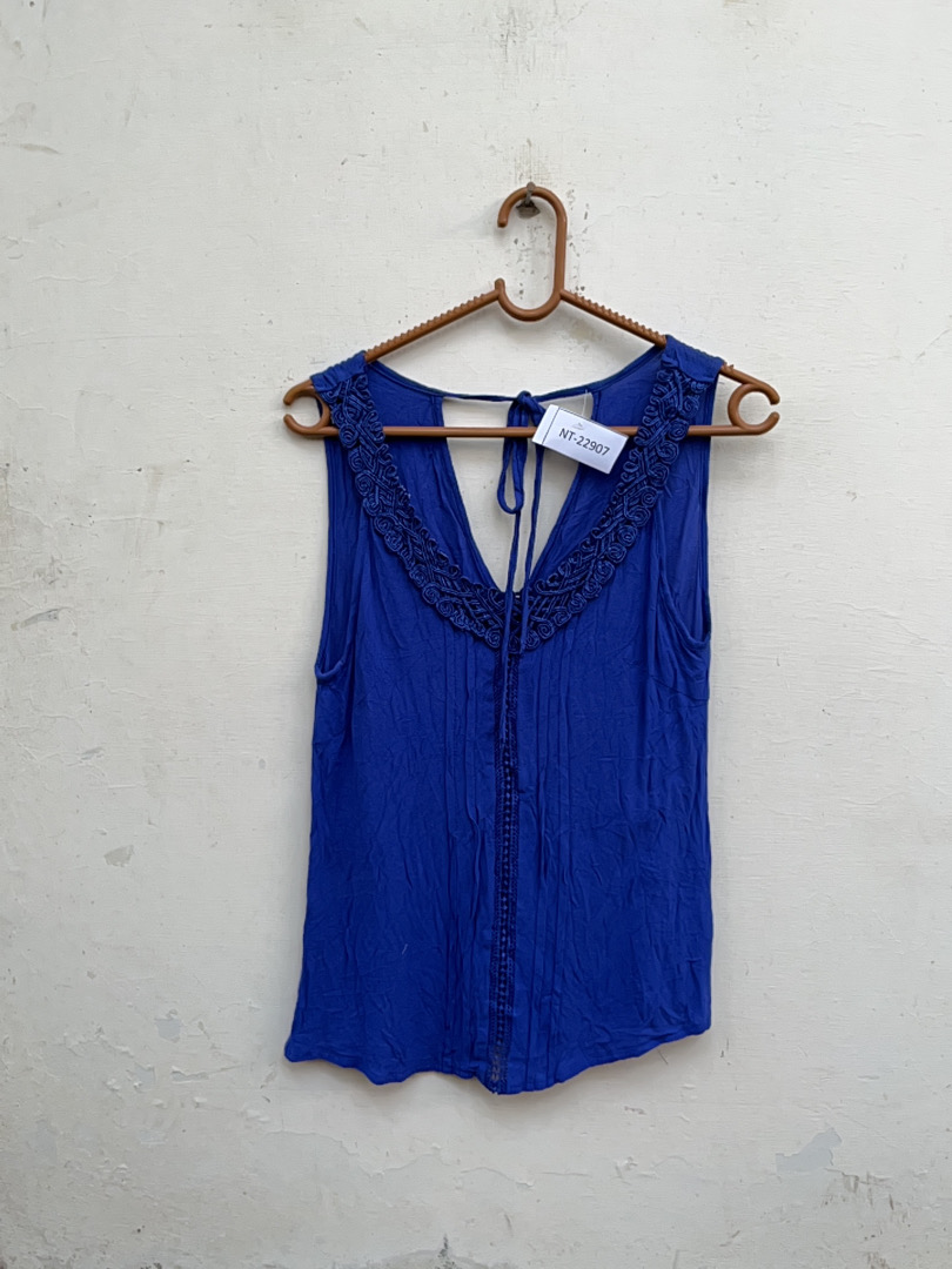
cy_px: 634
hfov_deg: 51.4
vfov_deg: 65.3
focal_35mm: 27
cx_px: 476
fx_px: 990
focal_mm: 5.1
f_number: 1.6
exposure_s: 1/60
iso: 40
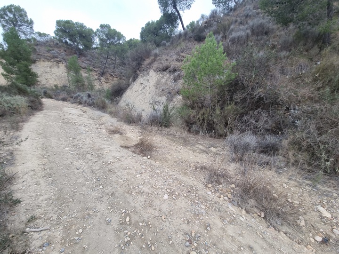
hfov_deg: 106.2
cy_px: 127
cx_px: 170
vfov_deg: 89.9
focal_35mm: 13
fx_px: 127
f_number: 2.2
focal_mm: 2.2
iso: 50
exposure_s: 1/280
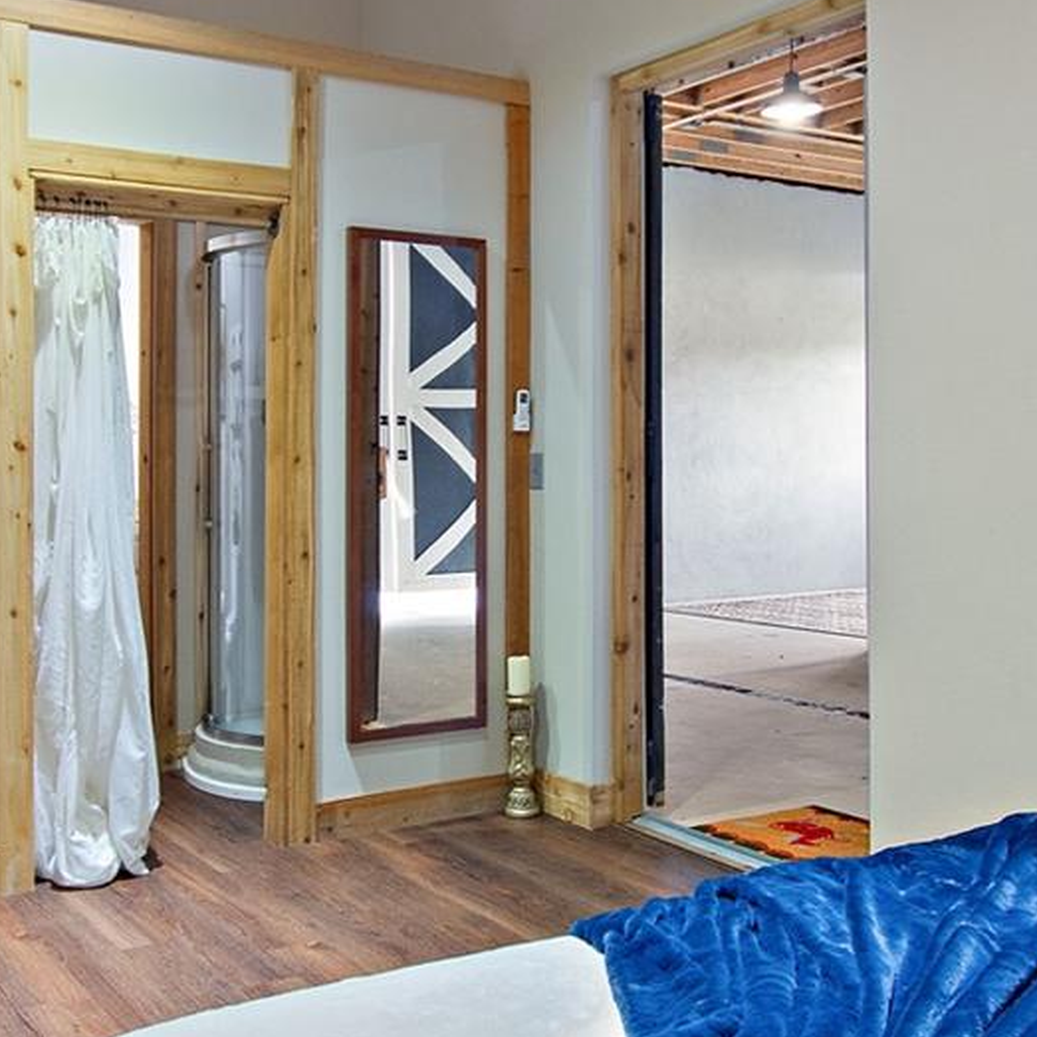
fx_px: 1322
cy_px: 454
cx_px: 514
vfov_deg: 42.8
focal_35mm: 39
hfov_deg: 42.8
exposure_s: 1/2.5
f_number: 4.5
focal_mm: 10
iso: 400
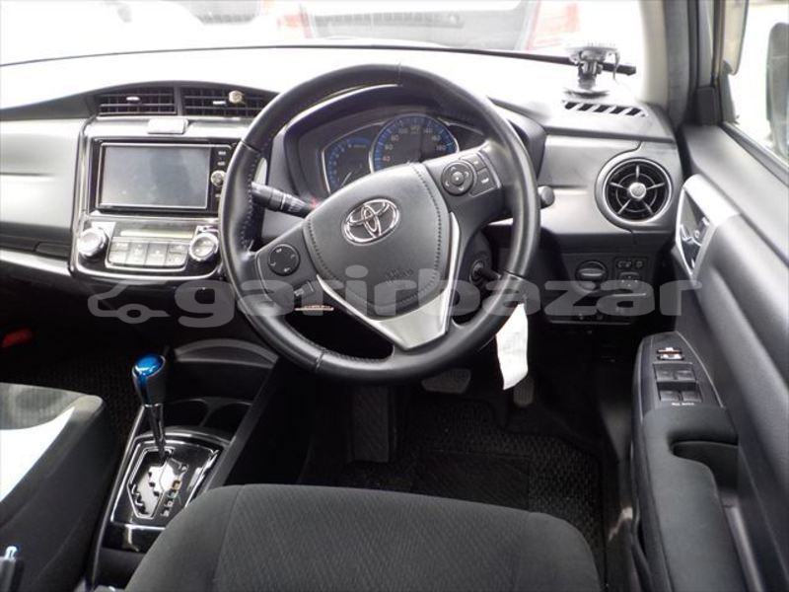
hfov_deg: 60.0
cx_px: 394
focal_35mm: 30
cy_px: 296
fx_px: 684
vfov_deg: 46.8
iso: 125
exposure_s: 1/80
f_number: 3.3
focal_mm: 4.1
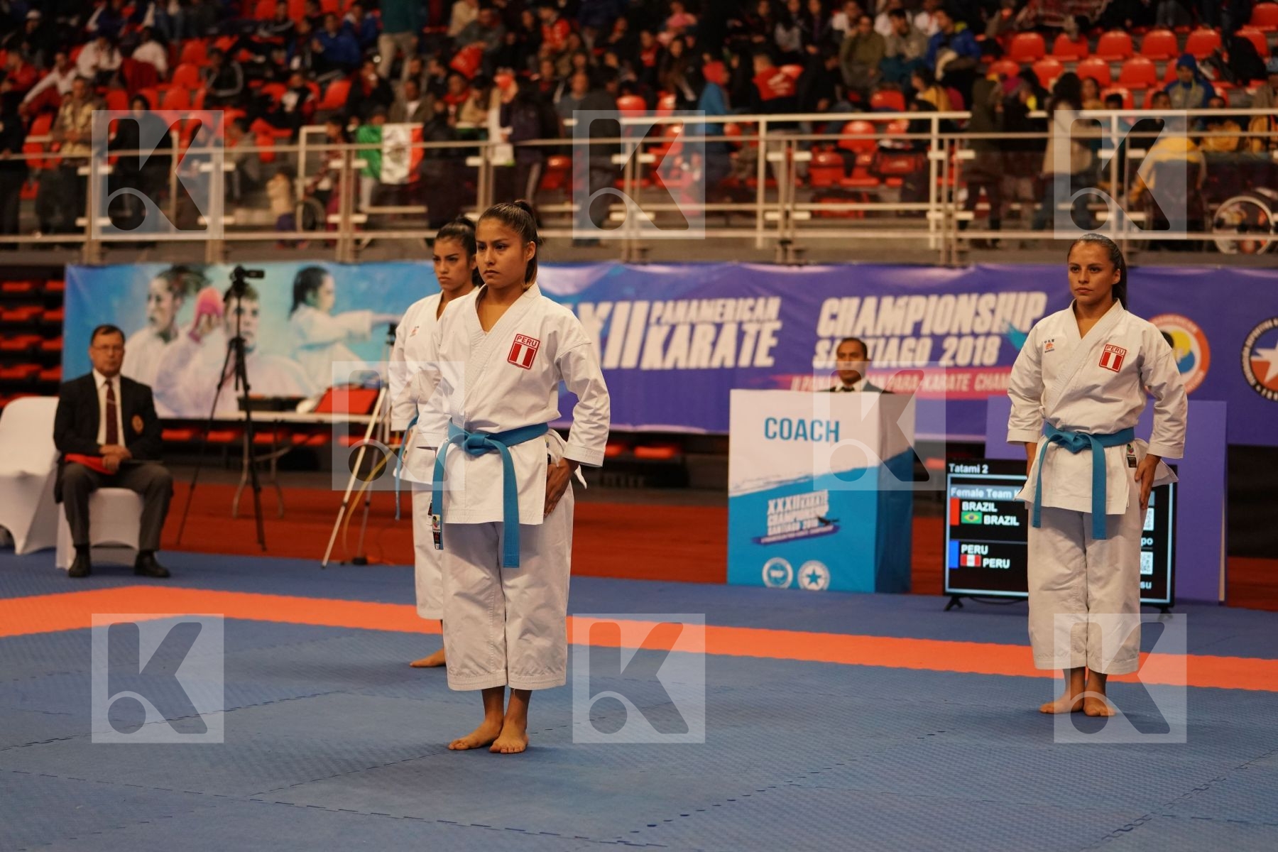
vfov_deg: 18.9
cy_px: 426
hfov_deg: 28.1
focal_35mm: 72
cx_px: 639
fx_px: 2556
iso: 3200
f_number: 2.8
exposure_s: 1/1000
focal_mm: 72
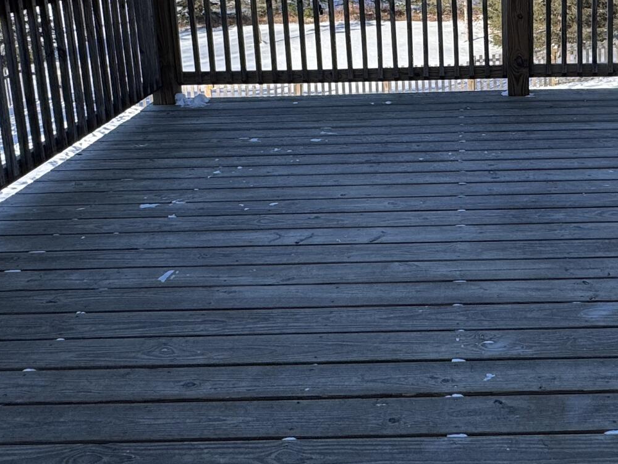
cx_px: 477
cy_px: 28
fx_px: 750
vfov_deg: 32.3
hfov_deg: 43.1
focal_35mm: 42
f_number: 2.2
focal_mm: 2.22
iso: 50
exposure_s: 1/1160
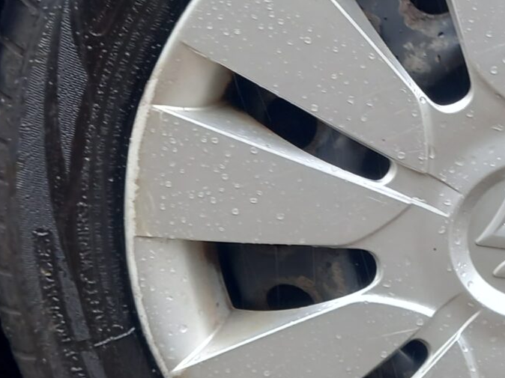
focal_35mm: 95
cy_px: 142
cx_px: 399
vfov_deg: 15.5
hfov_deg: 20.4
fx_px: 1385
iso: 32
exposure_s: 1/60
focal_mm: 4.6
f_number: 2
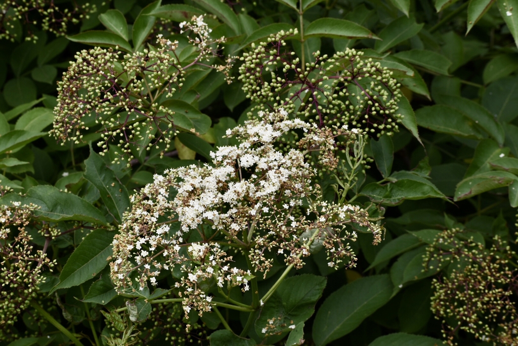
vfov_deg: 9.9
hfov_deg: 14.9
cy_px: 173
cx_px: 259
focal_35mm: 138
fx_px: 1986
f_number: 8
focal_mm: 92
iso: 140
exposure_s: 1/160
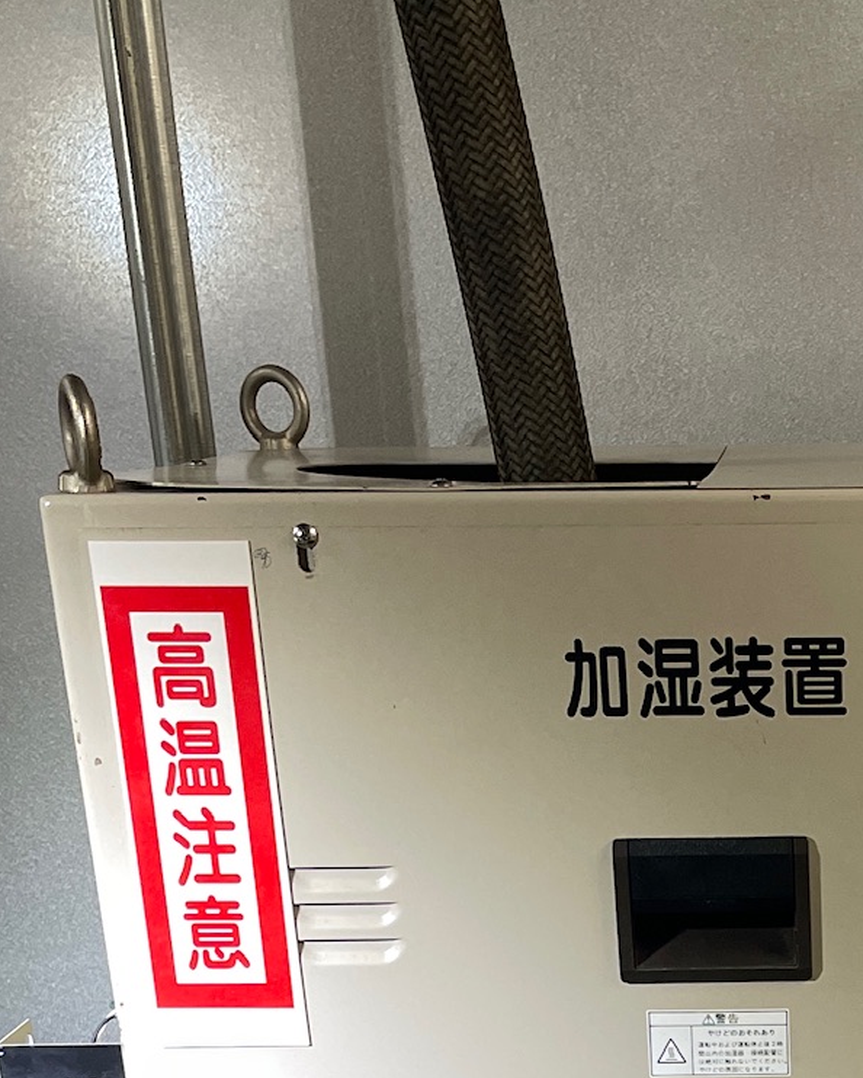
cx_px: 898
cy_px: 1268
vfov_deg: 24.7
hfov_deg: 21.0
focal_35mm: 70
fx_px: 2234
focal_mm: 4.2
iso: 100
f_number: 1.6
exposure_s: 1/100
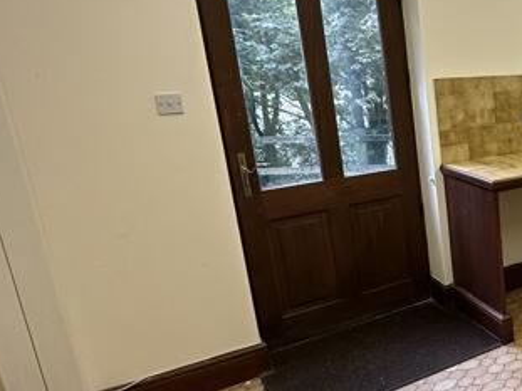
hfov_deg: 38.7
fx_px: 543
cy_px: 183
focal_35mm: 36
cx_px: 618
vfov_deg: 39.6
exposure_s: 1/100
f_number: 2.2
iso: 160
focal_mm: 2.22
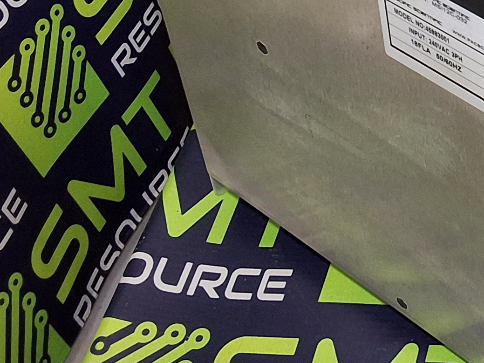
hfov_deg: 20.9
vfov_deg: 15.9
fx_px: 1230
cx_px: 565
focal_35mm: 88
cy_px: -118
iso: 160
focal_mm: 2.91
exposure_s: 1/40
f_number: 1.9
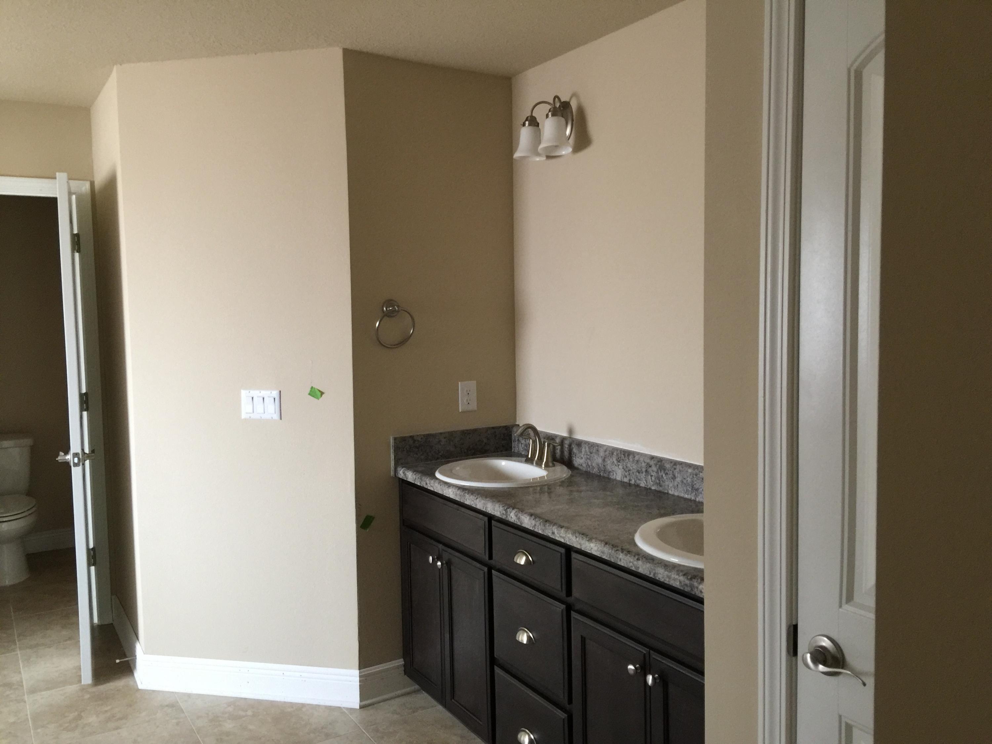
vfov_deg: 48.2
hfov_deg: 61.7
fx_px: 831
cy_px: 372
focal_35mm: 29
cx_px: 496
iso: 100
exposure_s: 1/15
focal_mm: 4.15
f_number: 2.2
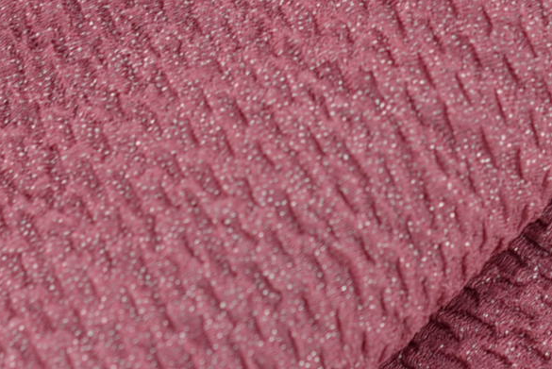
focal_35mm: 257
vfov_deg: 5.3
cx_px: 369
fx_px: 3943
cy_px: -178
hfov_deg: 8.0
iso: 100
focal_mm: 50
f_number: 4
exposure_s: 1/125
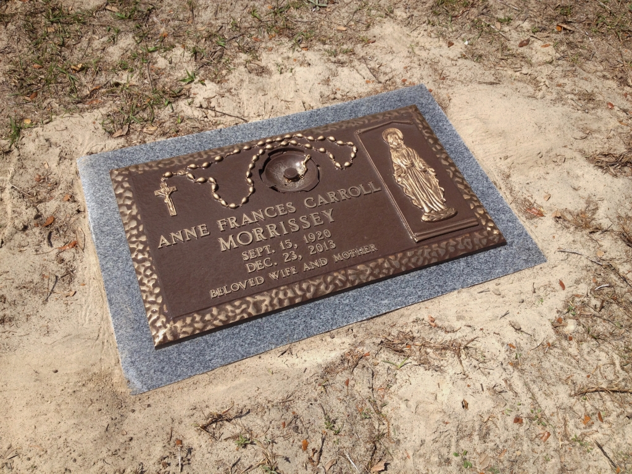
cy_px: 237
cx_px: 316
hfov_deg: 52.6
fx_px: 639
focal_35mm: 35
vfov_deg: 40.7
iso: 64
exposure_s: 1/2513
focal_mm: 4.28
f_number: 2.4
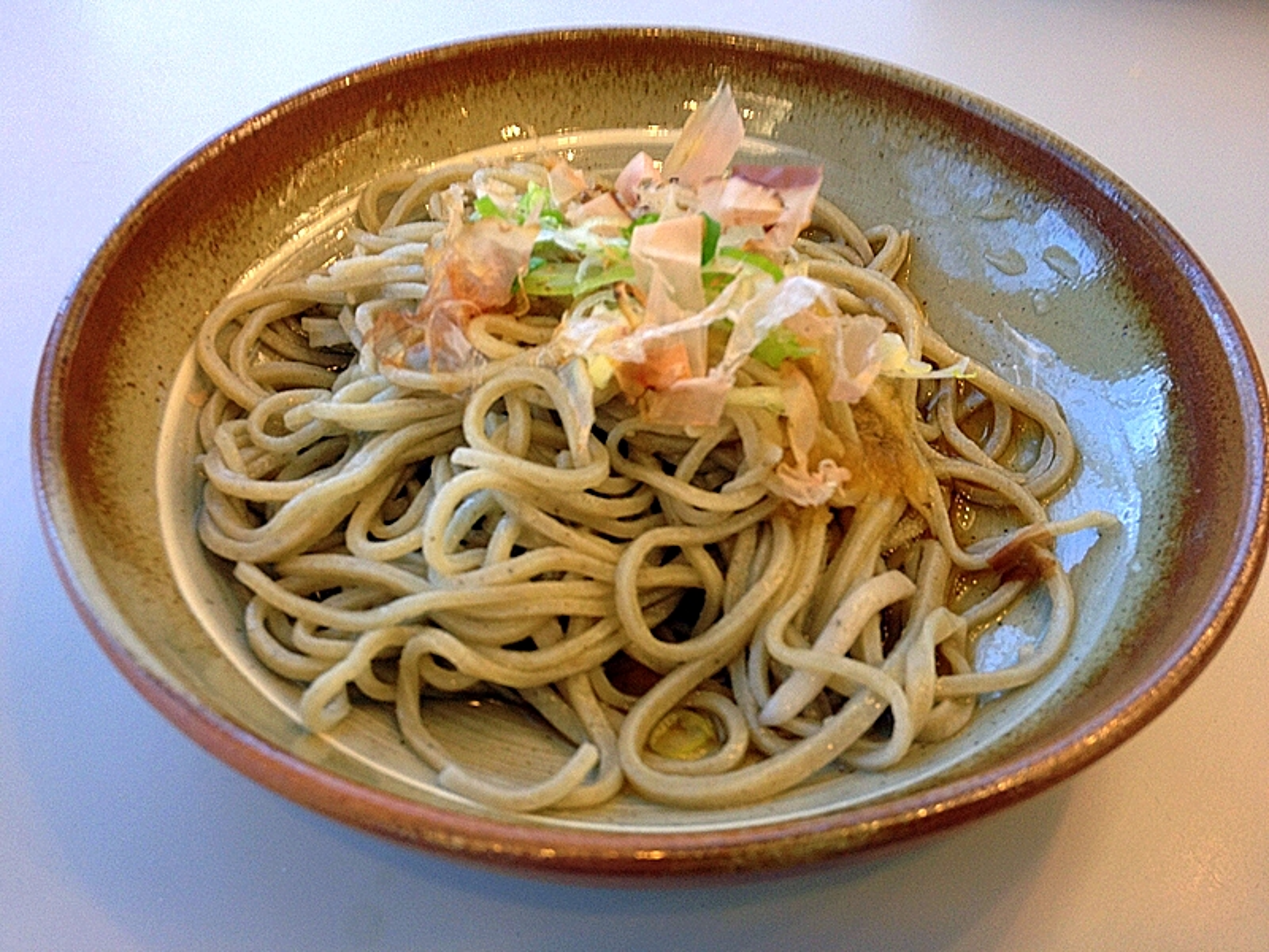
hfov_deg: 52.6
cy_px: 476
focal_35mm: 35
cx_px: 634
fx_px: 1283
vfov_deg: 40.7
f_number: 2.4
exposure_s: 1/30
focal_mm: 4.28
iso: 50
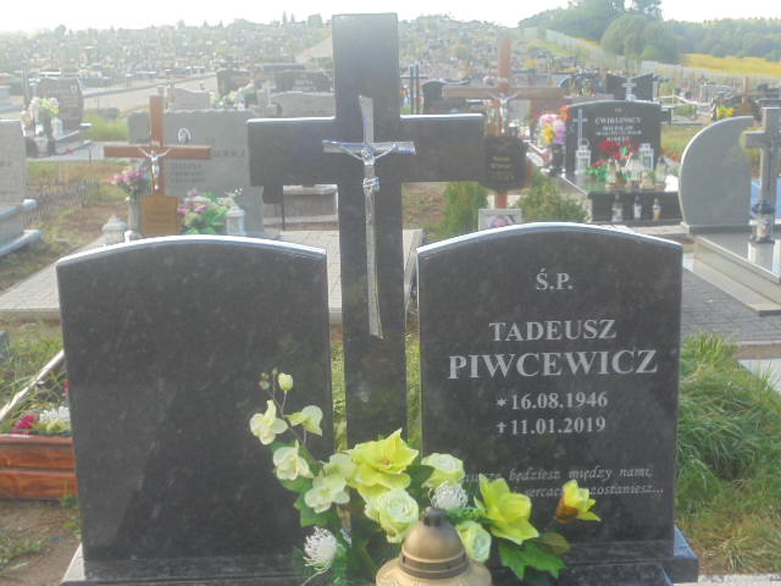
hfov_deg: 38.9
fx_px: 1106
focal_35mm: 49
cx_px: 390
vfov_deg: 29.7
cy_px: 293
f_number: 4.8
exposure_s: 1/100
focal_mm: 8.9
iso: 100
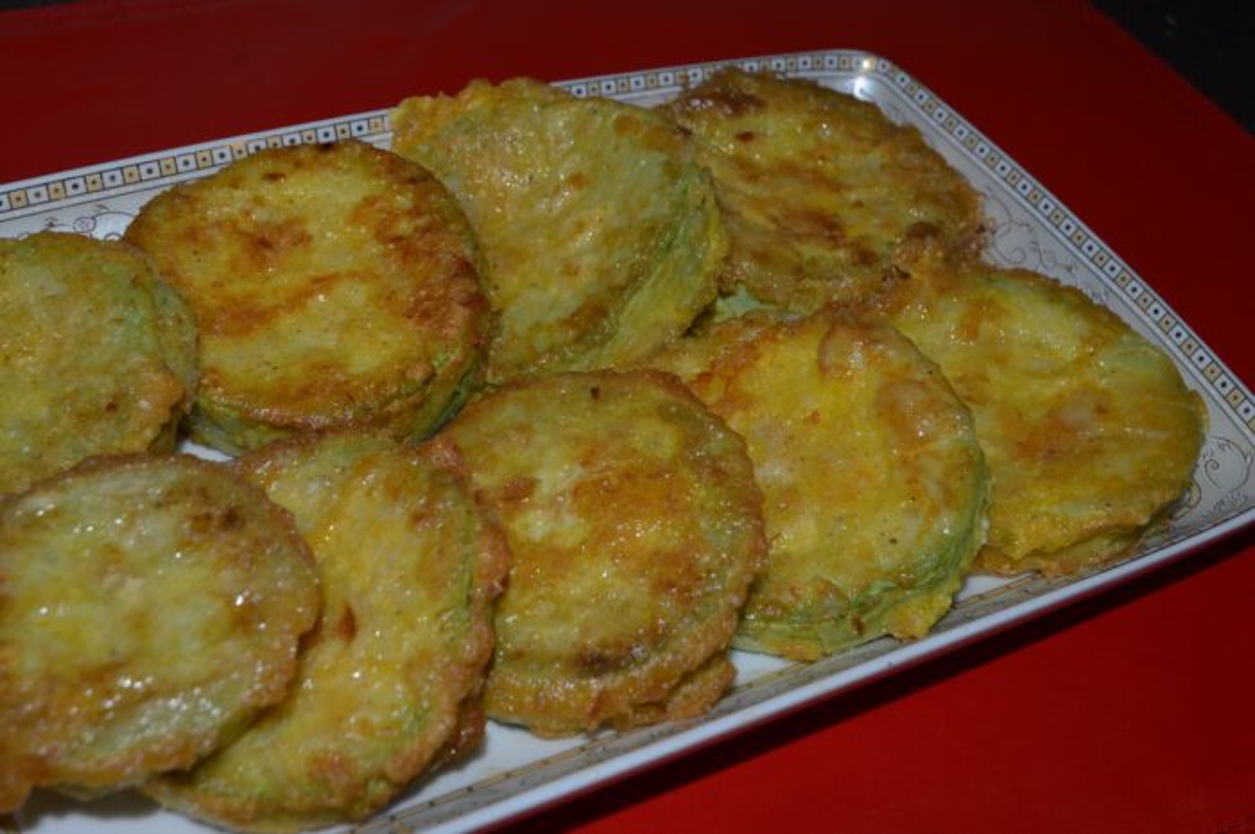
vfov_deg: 29.8
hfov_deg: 43.6
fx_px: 1567
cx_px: 628
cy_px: 417
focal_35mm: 45
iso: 100
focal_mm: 30
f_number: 8
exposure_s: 1/60
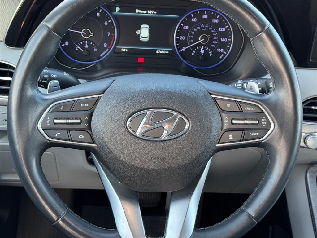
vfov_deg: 30.3
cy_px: 119
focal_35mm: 48
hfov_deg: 39.7
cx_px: 158
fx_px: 440
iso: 100
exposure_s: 1/84
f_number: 1.78
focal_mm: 6.76
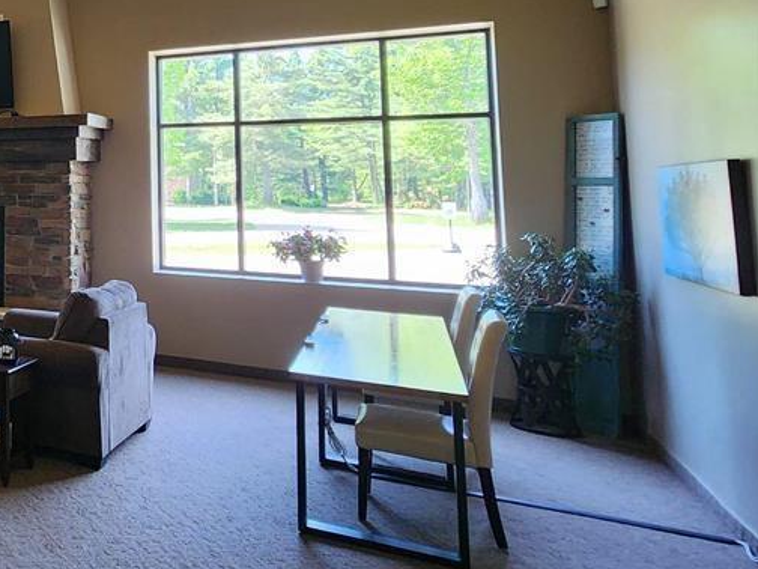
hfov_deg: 37.6
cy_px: 135
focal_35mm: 33
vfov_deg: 41.5
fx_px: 723
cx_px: -199
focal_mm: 2.2
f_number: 2.2
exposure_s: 1/60
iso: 200
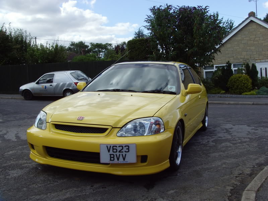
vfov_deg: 36.8
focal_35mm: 39
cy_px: 100
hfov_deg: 47.9
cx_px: 134
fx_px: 302
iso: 80
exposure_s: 1/180
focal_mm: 6.6
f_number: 6.3
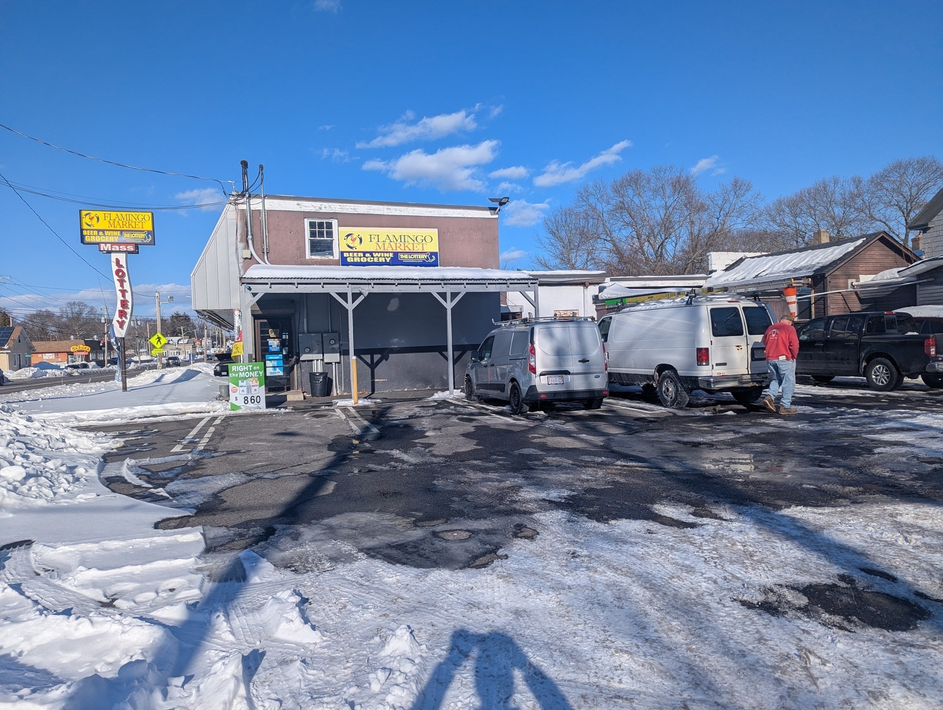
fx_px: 655
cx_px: 472
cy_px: 355
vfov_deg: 56.9
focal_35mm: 24
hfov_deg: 71.5
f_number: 1.85
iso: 42
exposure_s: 1/4348
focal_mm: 6.81
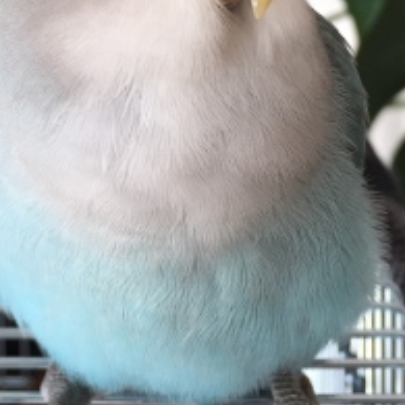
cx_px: 154
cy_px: 17
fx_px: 1112
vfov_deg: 20.1
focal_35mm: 84
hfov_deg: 20.6
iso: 40
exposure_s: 1/60
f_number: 2.2
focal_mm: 4.15
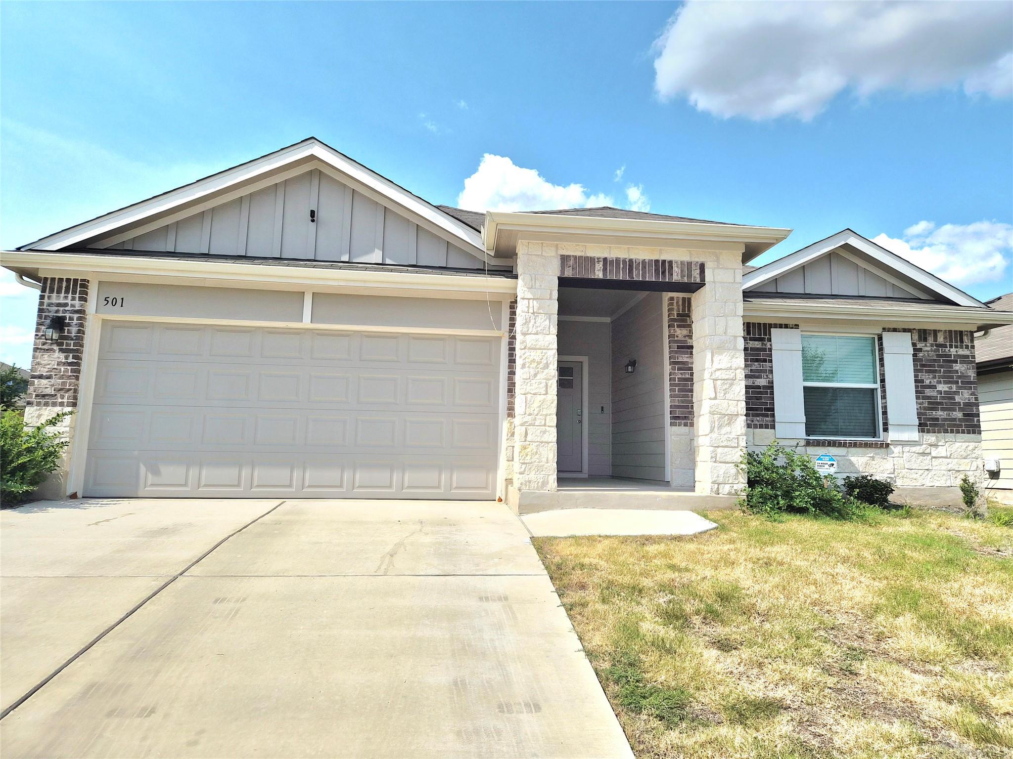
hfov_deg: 73.9
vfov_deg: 58.9
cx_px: 506
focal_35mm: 23
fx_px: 673
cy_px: 380
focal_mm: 5.4
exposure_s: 1/10000
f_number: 1.8
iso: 80
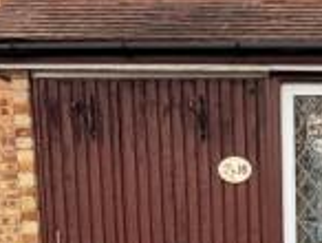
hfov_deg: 18.8
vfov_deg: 14.3
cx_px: 401
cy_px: 347
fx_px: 913
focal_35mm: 98
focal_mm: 2.22
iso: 50
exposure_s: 1/146
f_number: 2.2
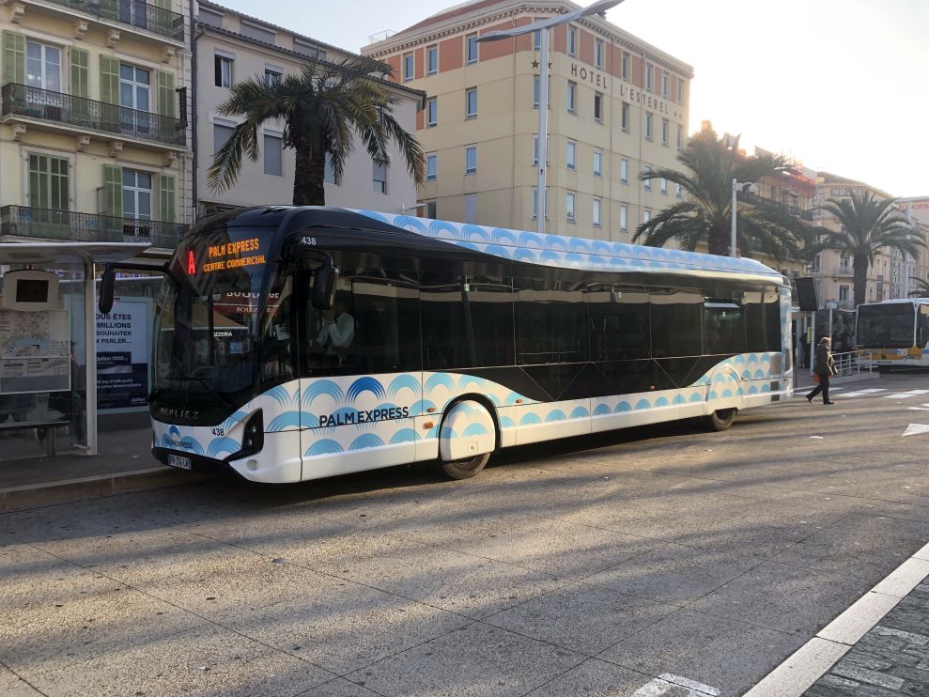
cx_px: 472
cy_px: 356
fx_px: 778
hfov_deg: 61.6
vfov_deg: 48.2
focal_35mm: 29
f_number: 1.8
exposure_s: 1/500
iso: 20
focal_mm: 4
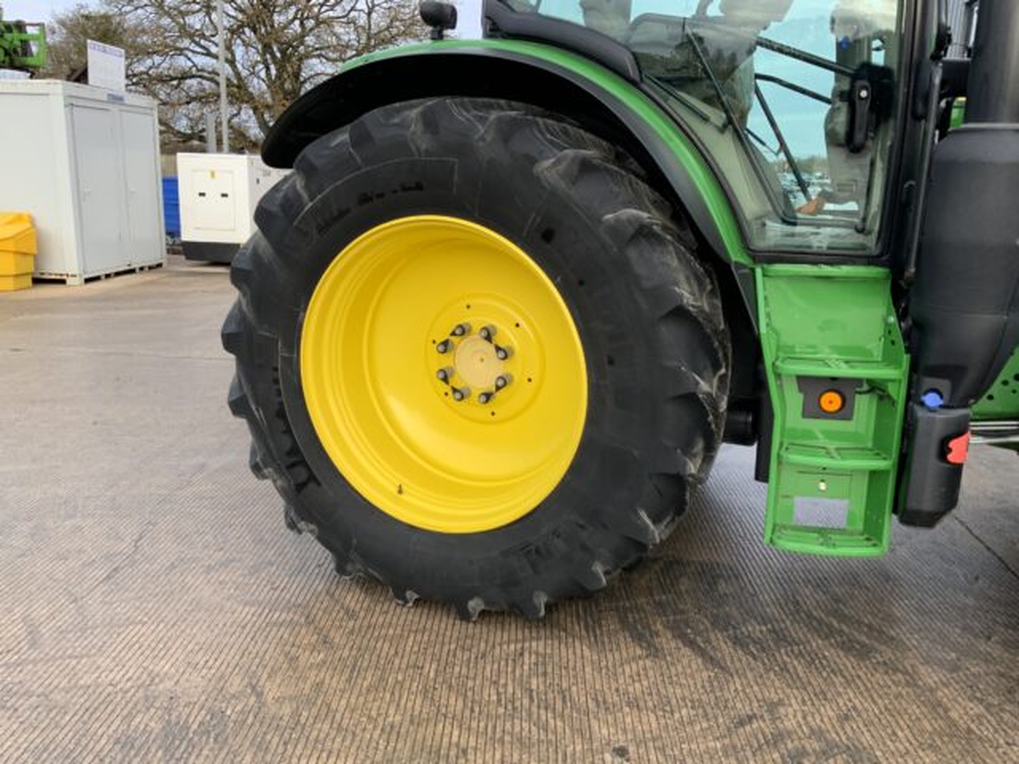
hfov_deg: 61.7
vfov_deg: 48.2
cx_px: 510
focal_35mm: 29
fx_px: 854
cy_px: 382
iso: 16
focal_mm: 3
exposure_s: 1/215
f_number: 1.8
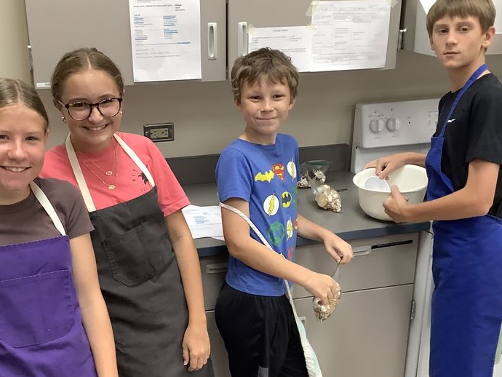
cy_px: 223
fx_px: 667
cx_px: 202
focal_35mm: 46
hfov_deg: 41.0
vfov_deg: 31.5
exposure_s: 1/60
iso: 200
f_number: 2.4
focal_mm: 3.3
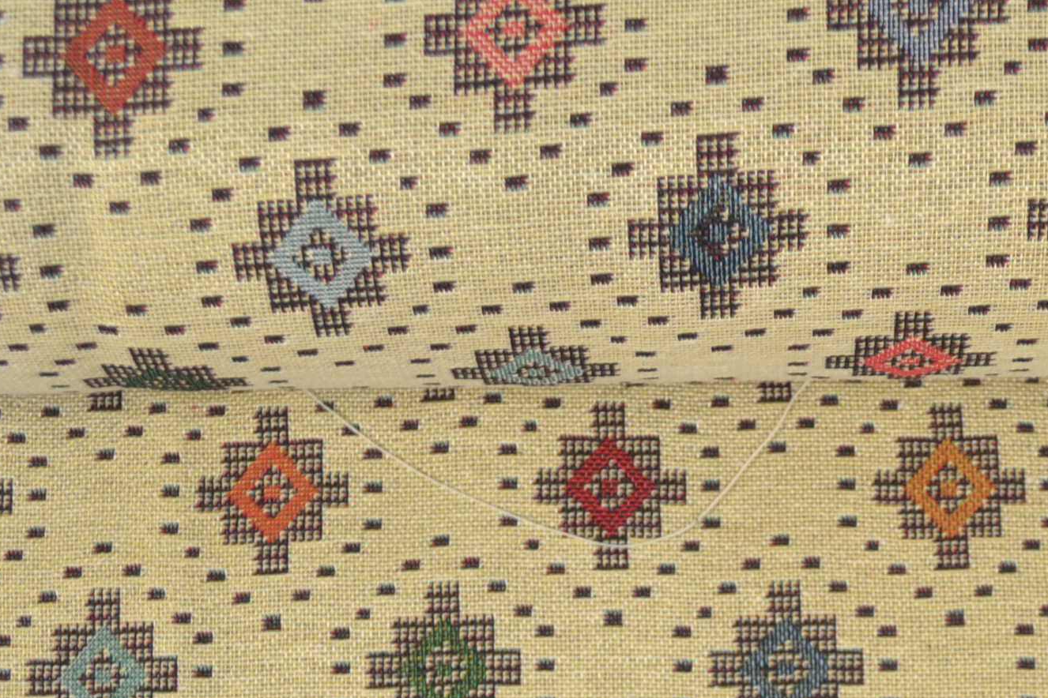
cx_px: 900
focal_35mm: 86
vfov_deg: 15.5
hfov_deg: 23.2
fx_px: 2503
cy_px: 732
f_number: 3.8
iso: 100
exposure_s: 1/50
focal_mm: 22
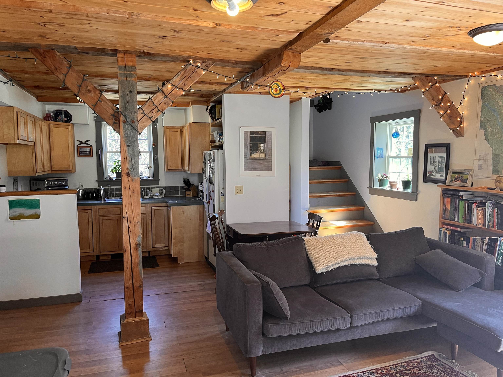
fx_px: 378
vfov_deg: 53.1
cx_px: 252
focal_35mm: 26
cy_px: 188
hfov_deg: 67.3
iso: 125
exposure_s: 1/60
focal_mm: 5.1
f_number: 1.6
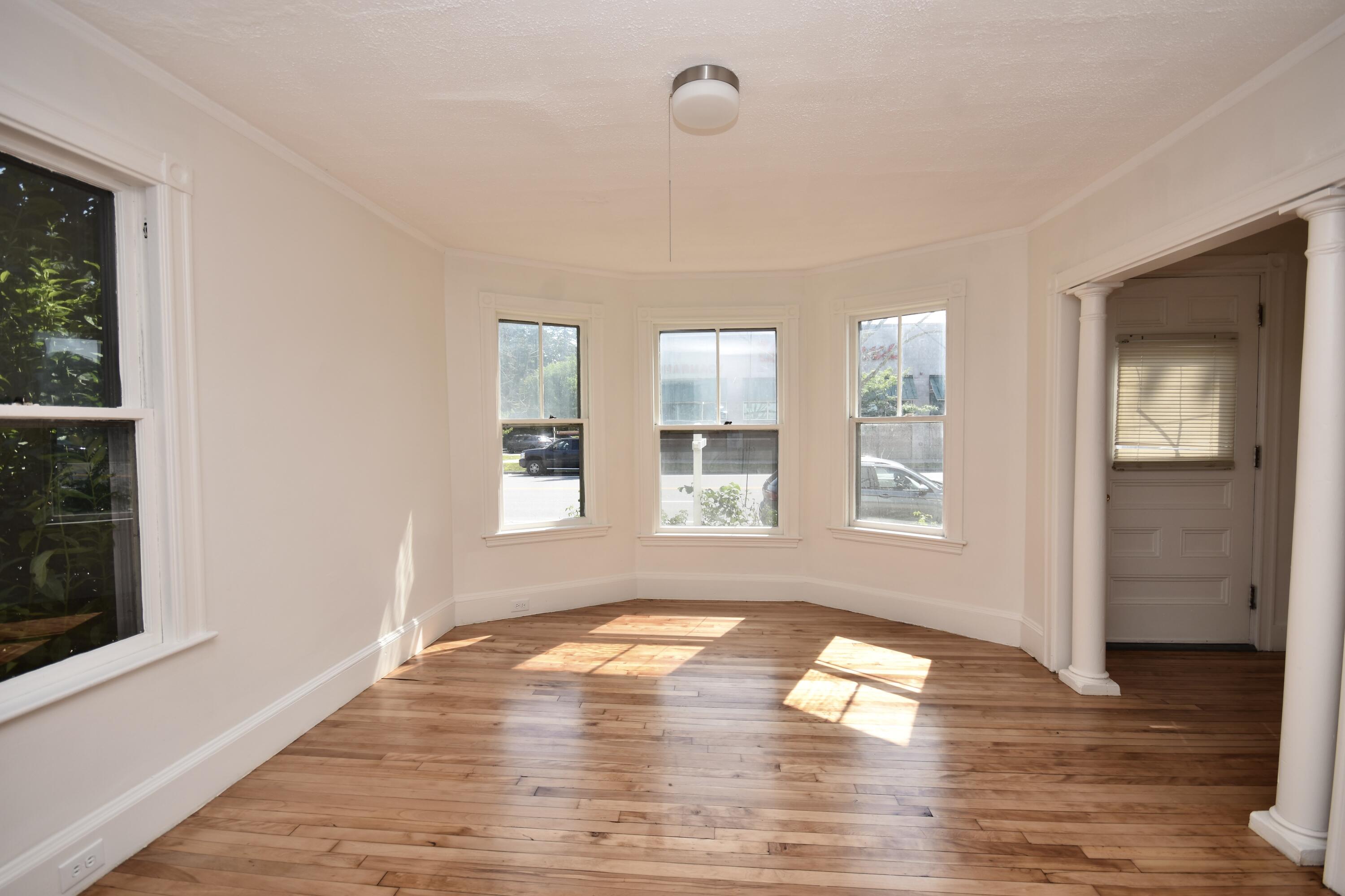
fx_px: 560
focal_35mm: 15
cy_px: 448
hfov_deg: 100.4
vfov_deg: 77.3
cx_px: 672
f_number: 5.6
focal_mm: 10
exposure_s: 1/125
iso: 100
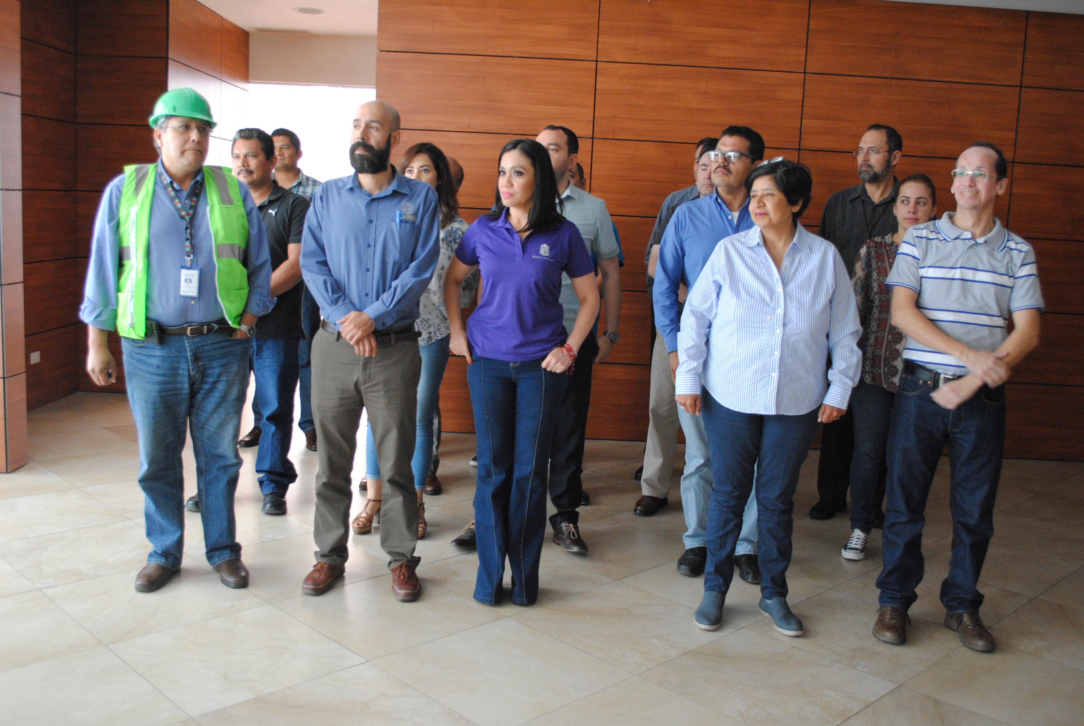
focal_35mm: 33
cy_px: 363
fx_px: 995
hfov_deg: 57.2
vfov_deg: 40.1
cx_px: 542
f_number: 4
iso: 800
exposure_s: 1/30
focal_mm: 22
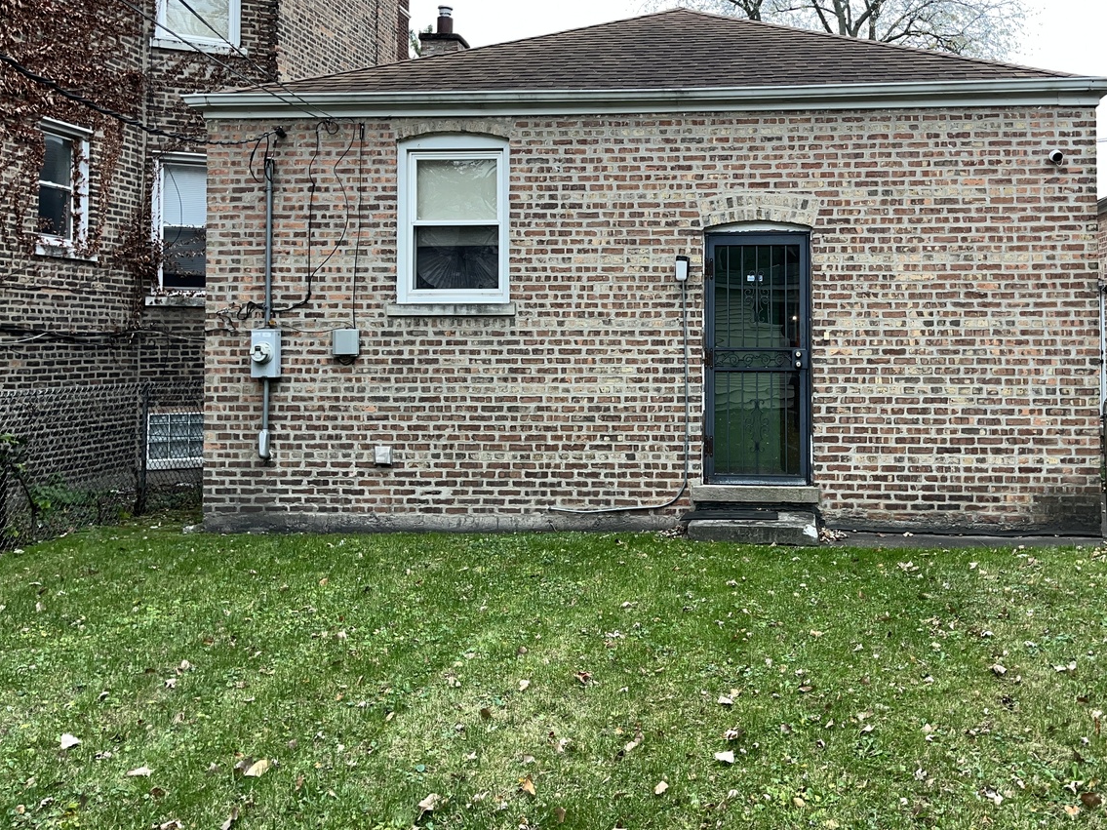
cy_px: 304
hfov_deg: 54.7
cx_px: 699
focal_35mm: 33
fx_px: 1055
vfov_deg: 42.6
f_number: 1.6
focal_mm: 5.1
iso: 64
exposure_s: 1/340
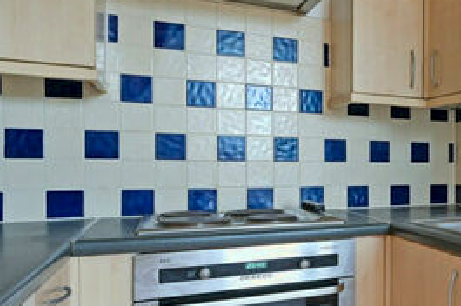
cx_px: 470
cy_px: 170
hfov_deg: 43.7
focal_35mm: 37
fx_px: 473
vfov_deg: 35.8
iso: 200
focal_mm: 14
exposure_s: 1.6
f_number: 16
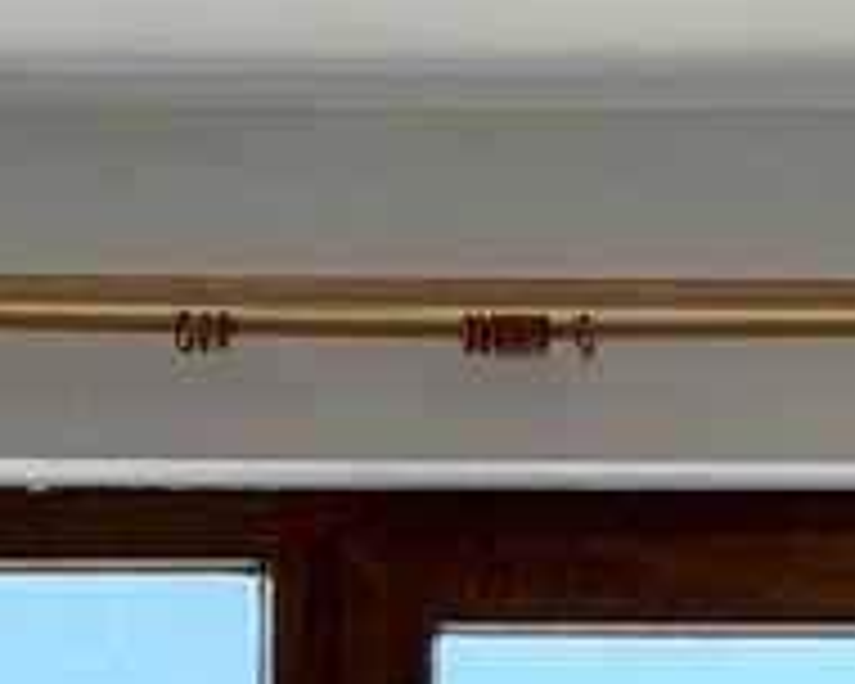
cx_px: -225
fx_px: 7490
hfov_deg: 6.5
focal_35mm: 296
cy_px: 1292
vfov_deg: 5.1
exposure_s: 1/1043
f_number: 1.78
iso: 64
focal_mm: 6.76
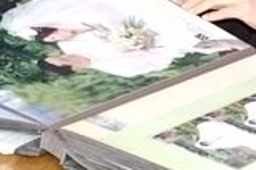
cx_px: 161
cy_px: -94
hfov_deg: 10.0
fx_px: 1456
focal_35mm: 205
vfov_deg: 6.6
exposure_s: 1/125
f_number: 5
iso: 1600
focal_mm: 38
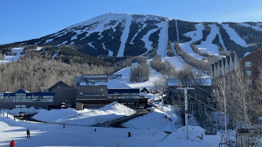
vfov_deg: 21.1
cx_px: 131
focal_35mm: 57
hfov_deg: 36.6
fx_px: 396
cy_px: 77
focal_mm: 6
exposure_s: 1/1410
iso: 25
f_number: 2
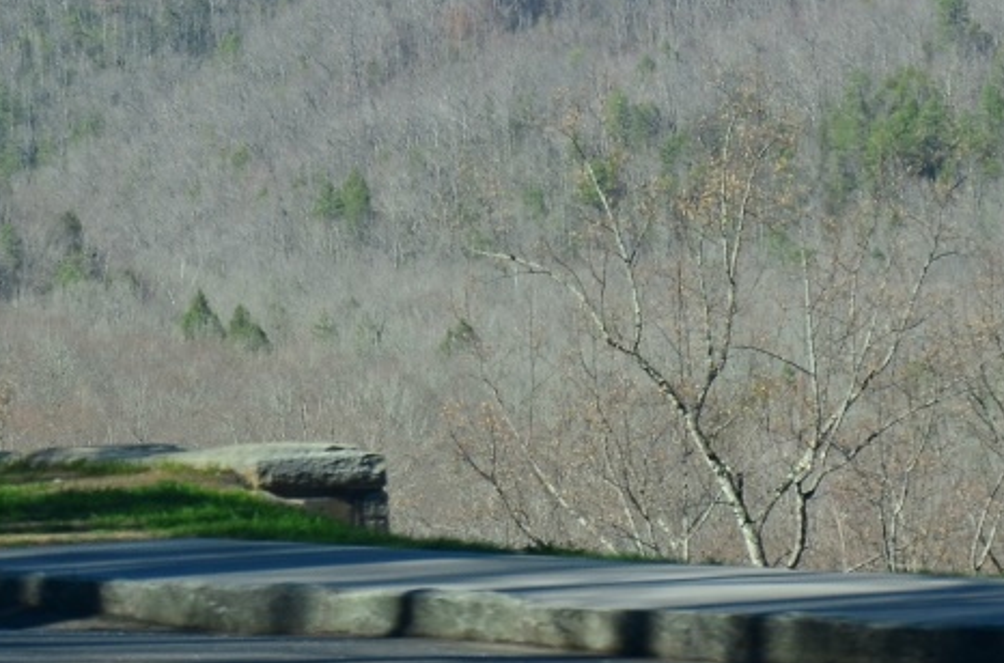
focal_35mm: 299
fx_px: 8316
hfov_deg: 6.9
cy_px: 20
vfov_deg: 4.6
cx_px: 493
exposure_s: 1/200
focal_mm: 58
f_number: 8
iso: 125
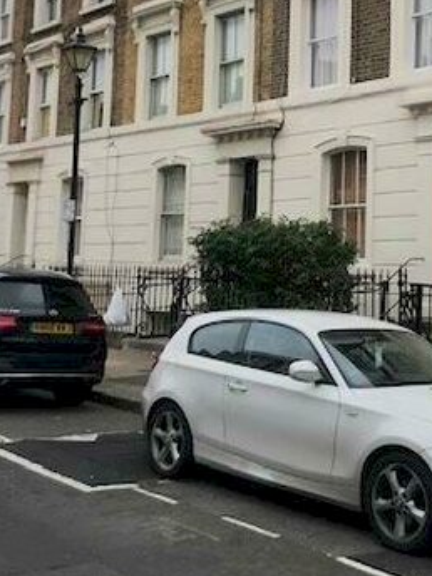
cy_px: 167
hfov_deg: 25.1
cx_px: 368
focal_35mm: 57
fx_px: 948
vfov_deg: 33.3
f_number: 1.8
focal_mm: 3.99
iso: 20
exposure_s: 1/173
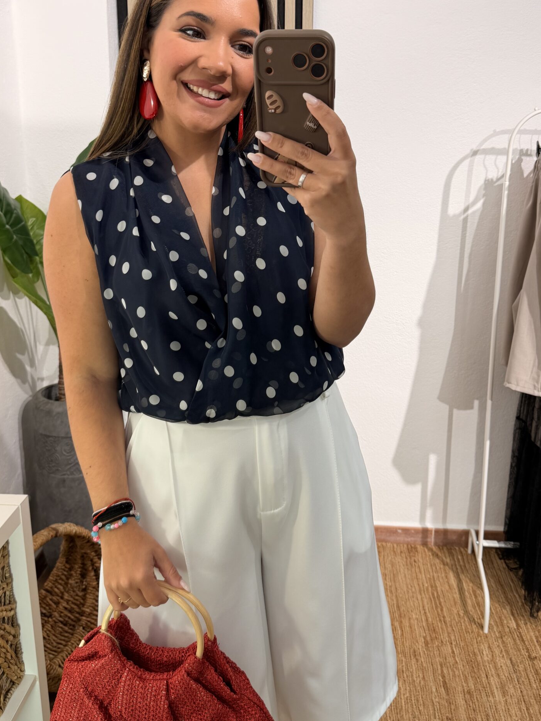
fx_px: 688
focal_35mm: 33
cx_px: 278
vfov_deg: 55.2
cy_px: 316
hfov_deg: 42.9
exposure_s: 1/100
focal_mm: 6.76
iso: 64
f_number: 1.78
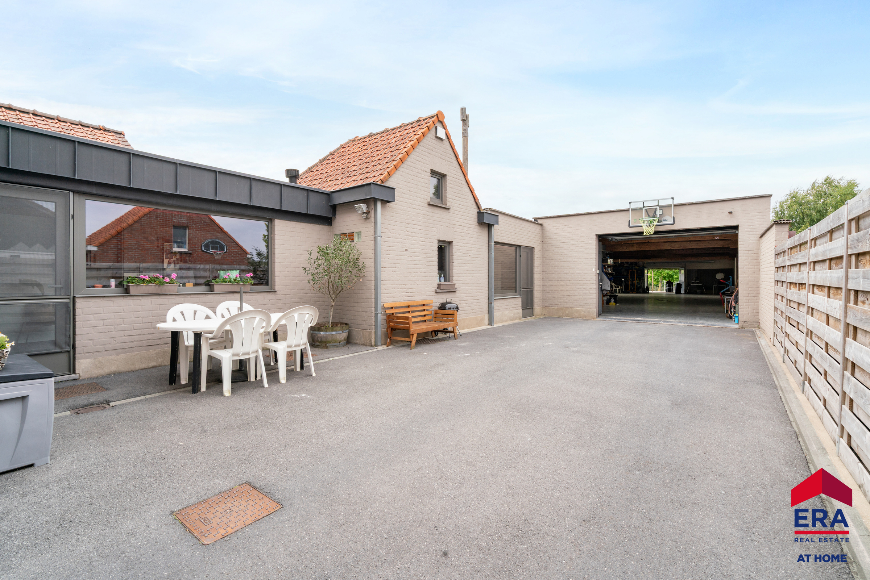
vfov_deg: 73.8
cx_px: 435
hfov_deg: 96.7
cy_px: 290
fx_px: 387
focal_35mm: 16
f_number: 11
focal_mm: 16
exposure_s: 1/100
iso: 250
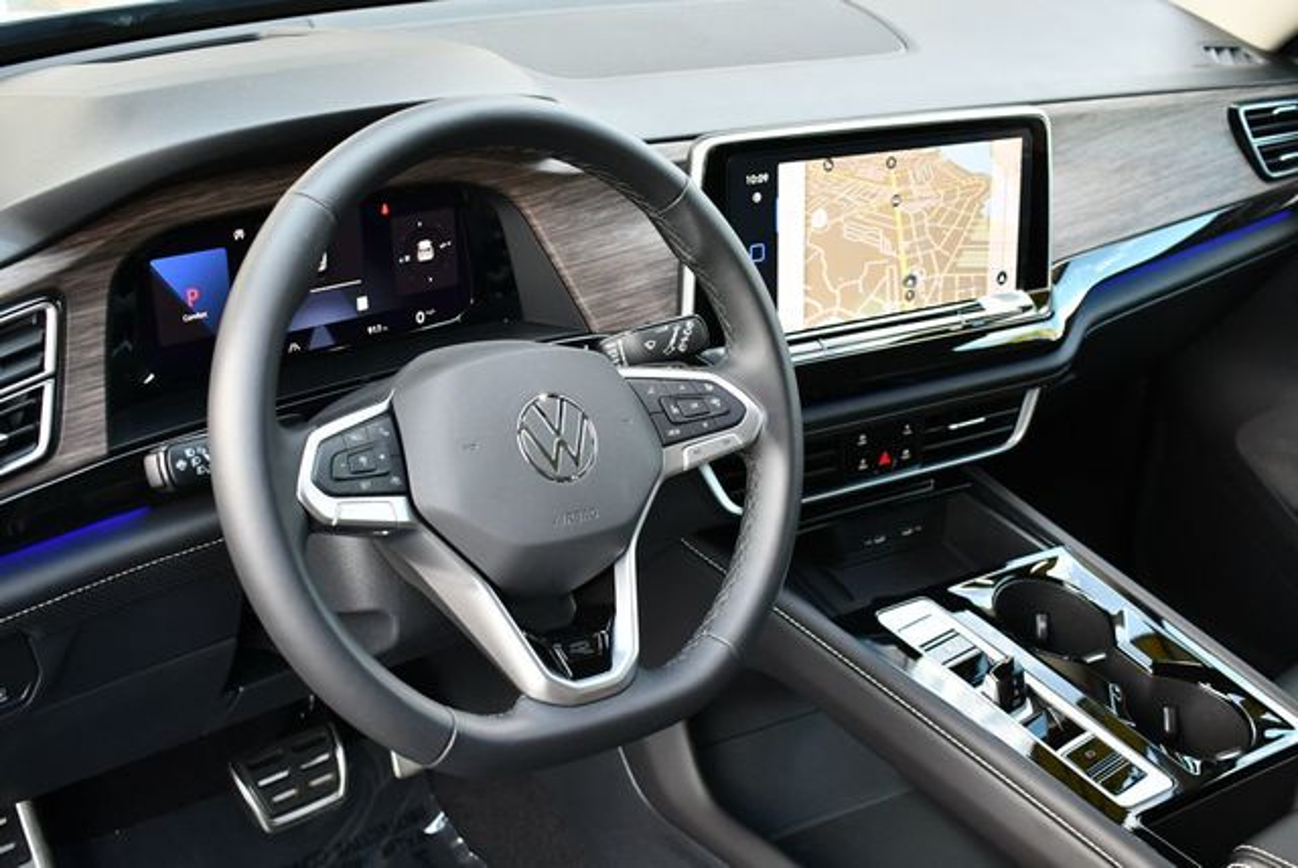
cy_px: 434
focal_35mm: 44
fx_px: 1588
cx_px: 649
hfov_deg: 44.5
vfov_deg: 30.6
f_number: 3.8
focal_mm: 22
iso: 800
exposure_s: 1/160
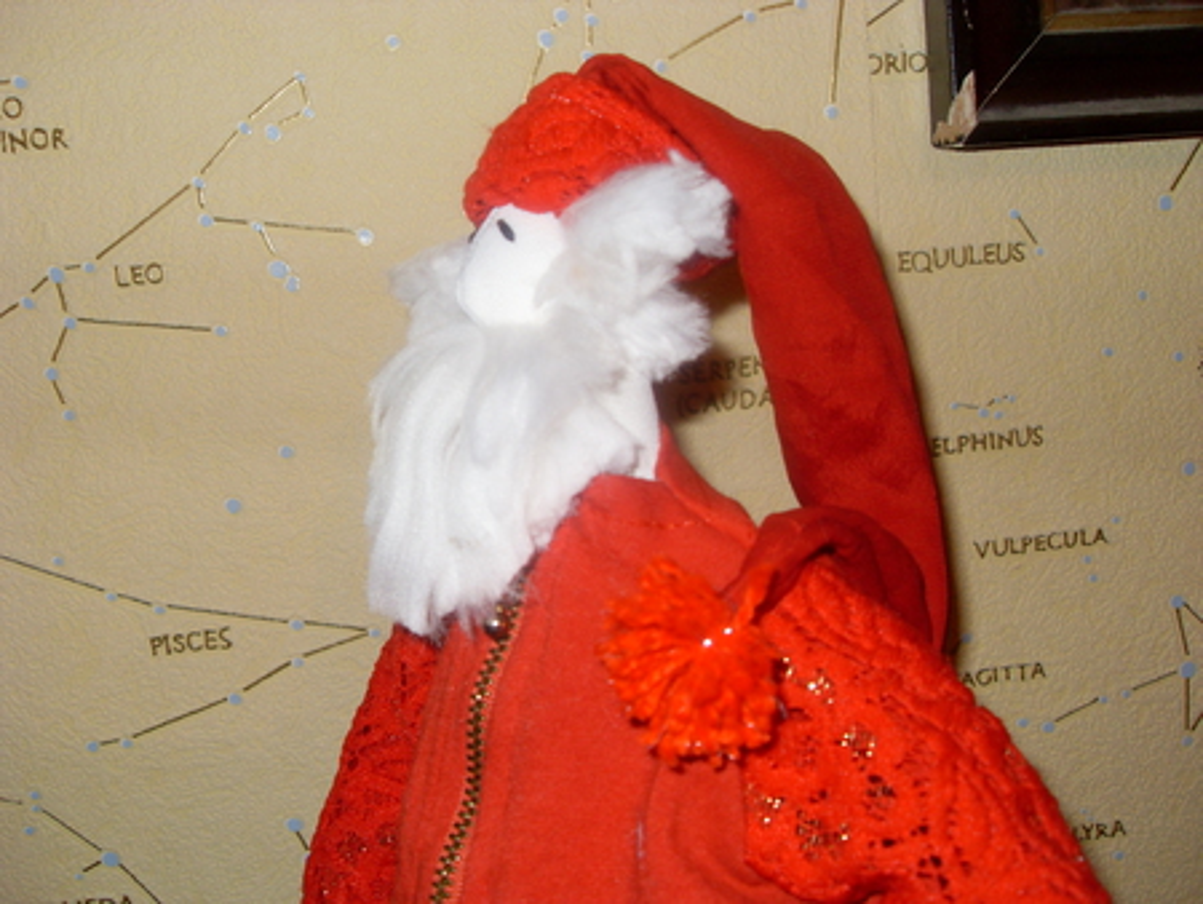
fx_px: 1217
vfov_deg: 40.7
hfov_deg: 52.6
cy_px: 452
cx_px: 602
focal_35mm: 35
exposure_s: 1/45
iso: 100
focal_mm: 6.3
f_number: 2.8
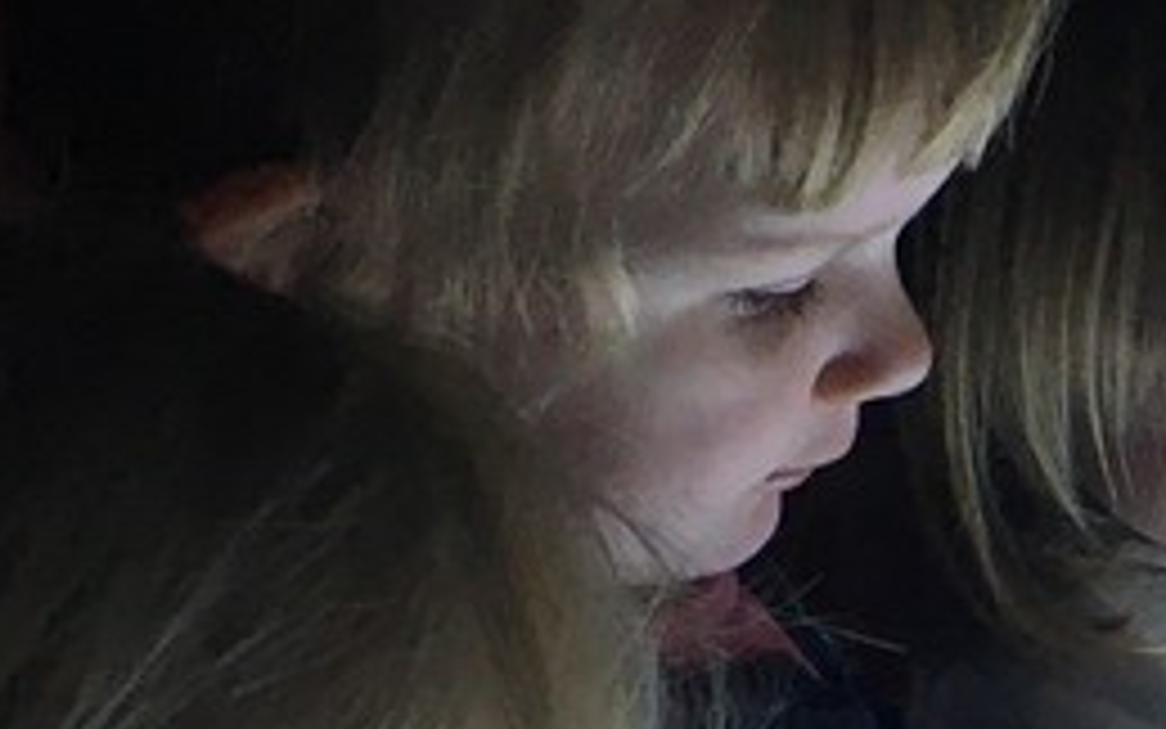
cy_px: 1107
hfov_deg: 13.1
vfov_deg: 8.4
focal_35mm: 152
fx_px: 4831
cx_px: 1693
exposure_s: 1/33
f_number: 2.2
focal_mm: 4.15
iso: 25
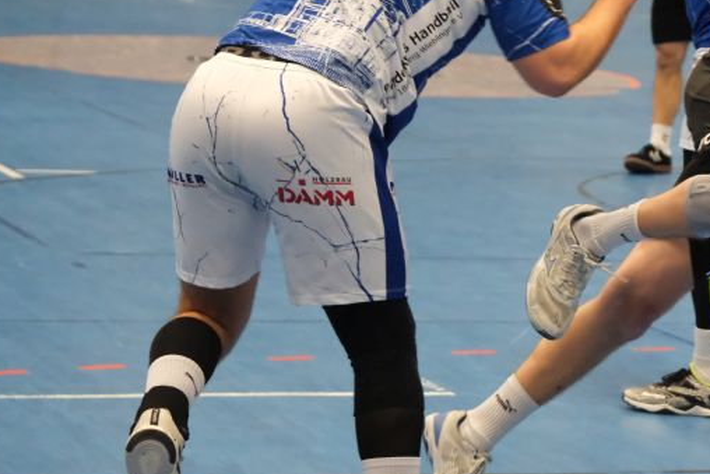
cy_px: 48
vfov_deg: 7.7
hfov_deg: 11.5
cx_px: 731
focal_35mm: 177
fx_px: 3492
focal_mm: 50
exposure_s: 1/500
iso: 6400
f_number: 2.8
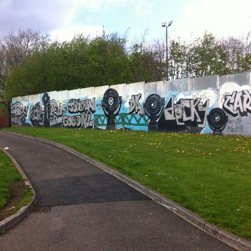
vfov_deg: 40.0
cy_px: 126
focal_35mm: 42
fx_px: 345
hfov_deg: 40.0
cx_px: 111
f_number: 2.8
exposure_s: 1/479
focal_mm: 3.85
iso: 80
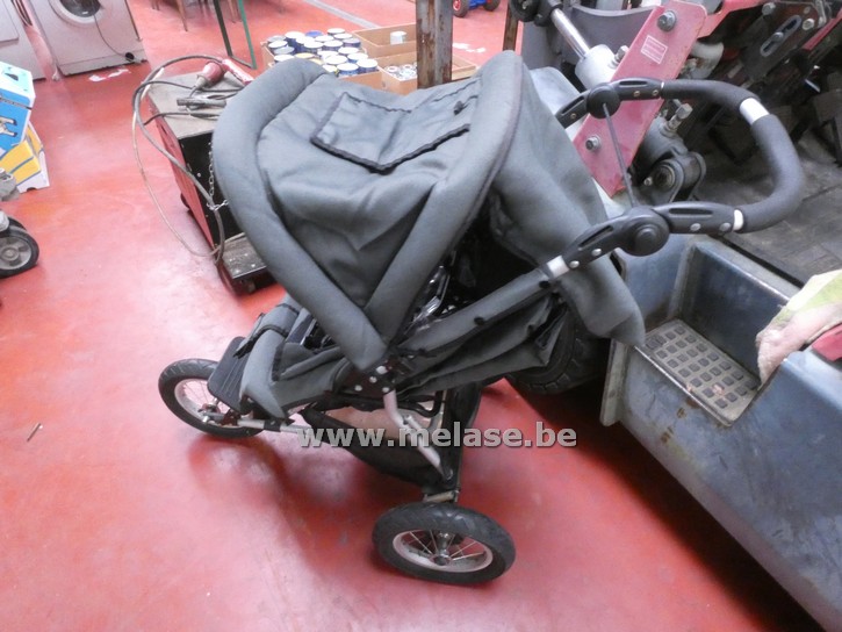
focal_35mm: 20
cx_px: 421
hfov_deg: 81.7
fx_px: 487
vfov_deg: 66.0
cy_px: 316
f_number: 8
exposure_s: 1/6
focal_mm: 3.6
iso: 1600
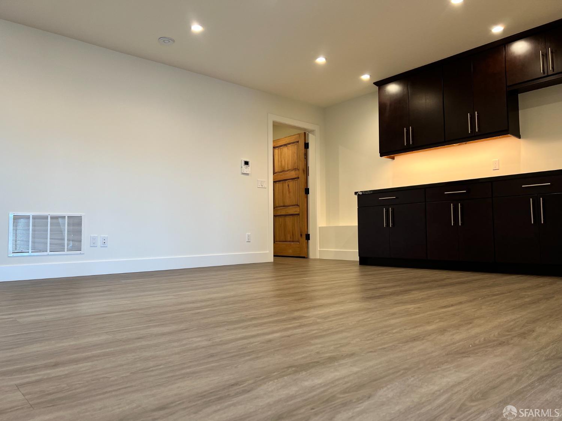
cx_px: 281
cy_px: 210
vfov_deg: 53.1
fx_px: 422
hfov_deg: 67.3
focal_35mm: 26
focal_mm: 5.7
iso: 80
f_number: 1.5
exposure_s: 1/60
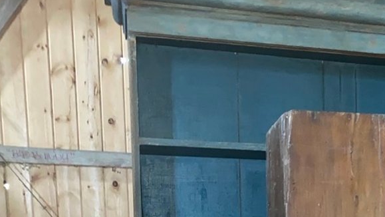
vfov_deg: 15.2
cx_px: 391
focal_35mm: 74
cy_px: 323
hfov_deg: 26.9
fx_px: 756
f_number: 1.8
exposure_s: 1/4
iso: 200
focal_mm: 4.25
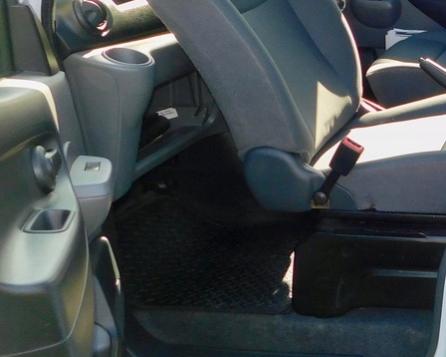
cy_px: 73
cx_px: 574
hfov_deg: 24.7
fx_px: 884
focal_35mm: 67
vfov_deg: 22.5
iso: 125
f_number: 3
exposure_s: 1/200
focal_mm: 4.1
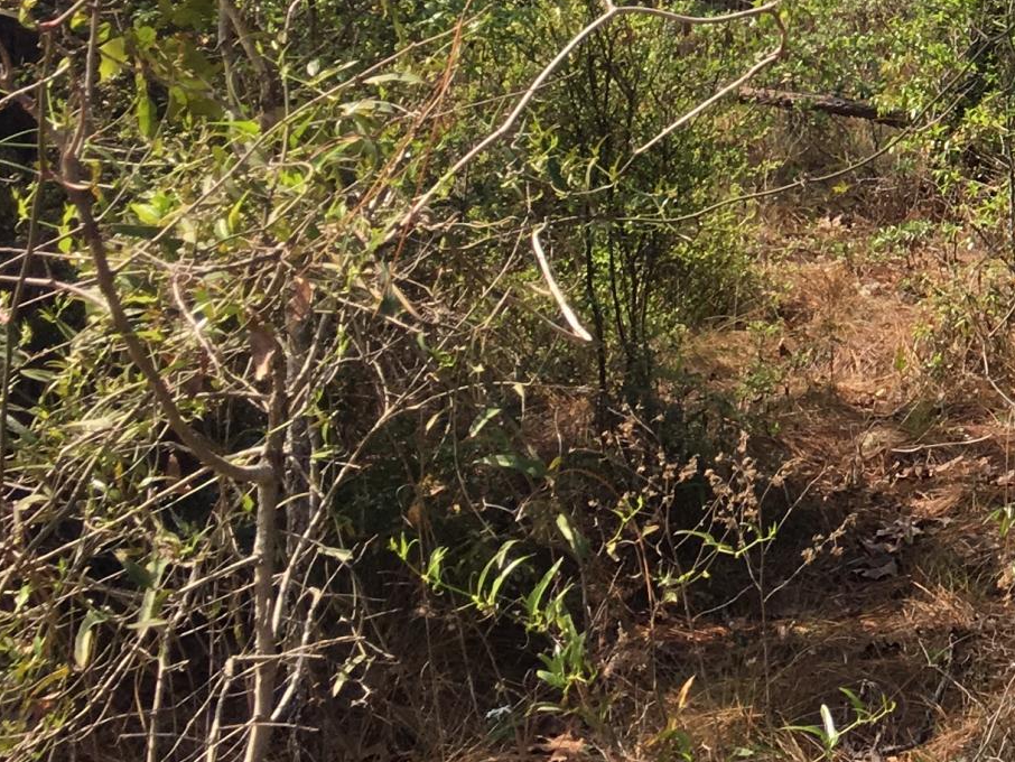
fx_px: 2816
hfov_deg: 17.6
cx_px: 1658
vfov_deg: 14.9
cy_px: -165
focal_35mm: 96
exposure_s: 1/630
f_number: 2.2
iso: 25
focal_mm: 4.15
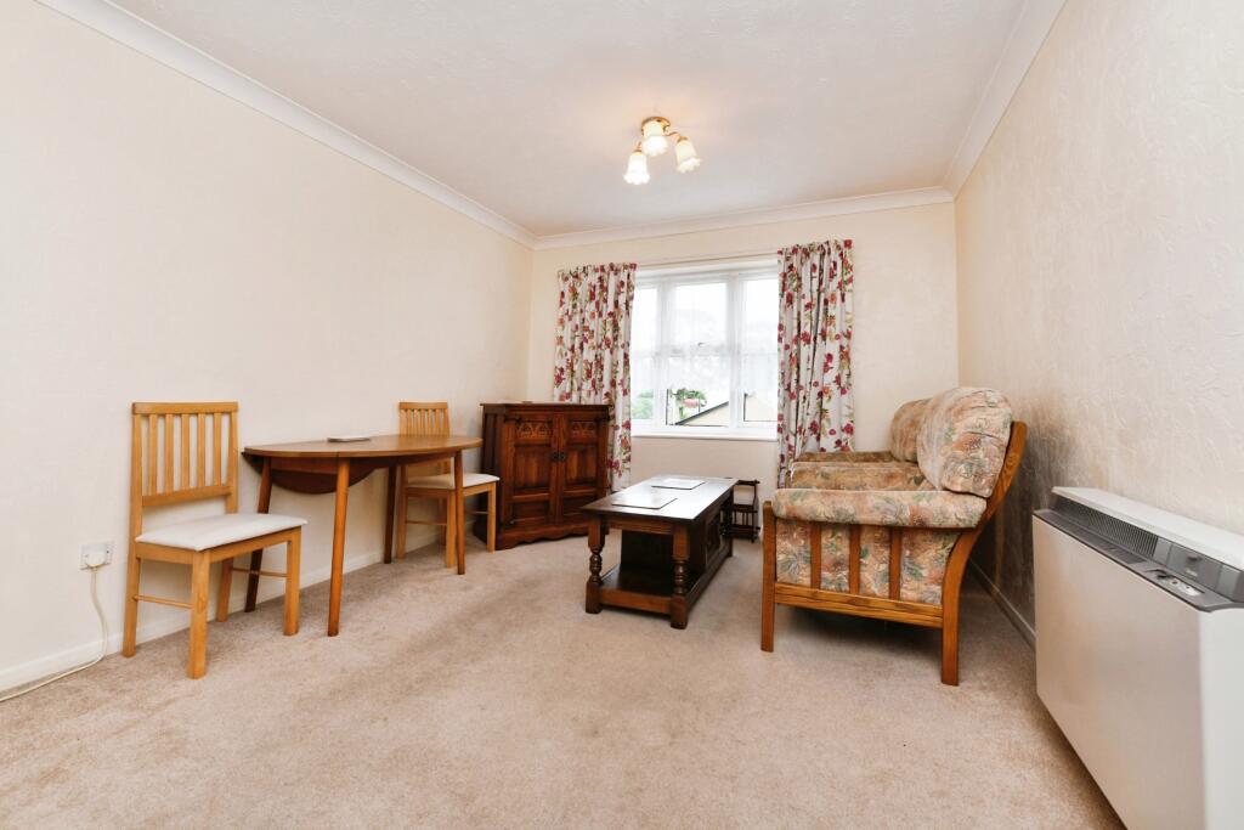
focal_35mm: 15
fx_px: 518
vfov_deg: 77.3
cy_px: 415
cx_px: 622
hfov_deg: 100.4
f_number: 8
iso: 640
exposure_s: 1/60
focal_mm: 15
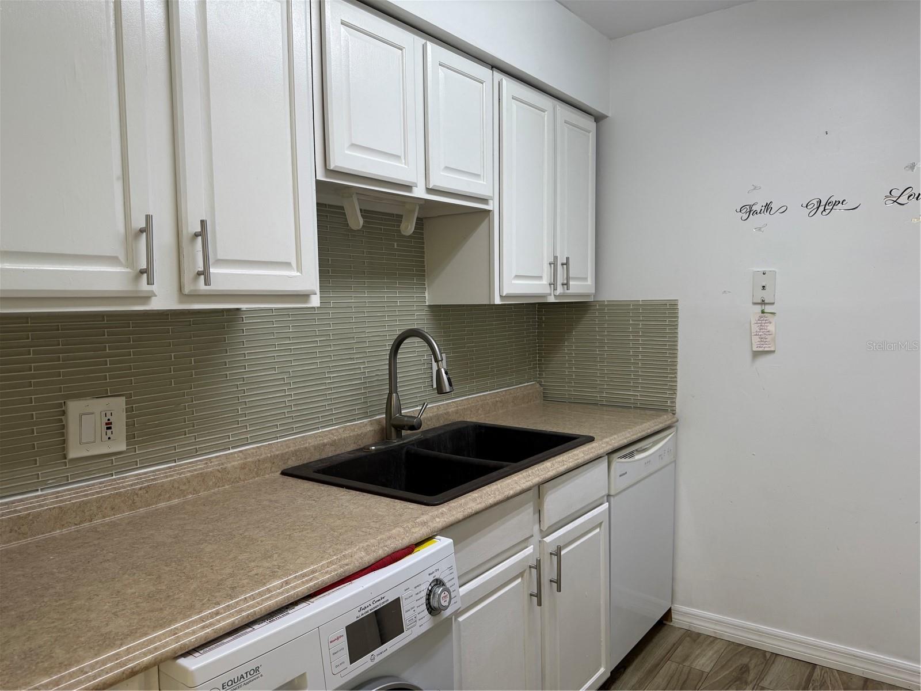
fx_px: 639
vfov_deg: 56.8
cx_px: 460
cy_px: 346
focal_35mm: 24
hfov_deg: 71.6
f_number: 1.78
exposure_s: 1/120
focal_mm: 6.76
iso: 125
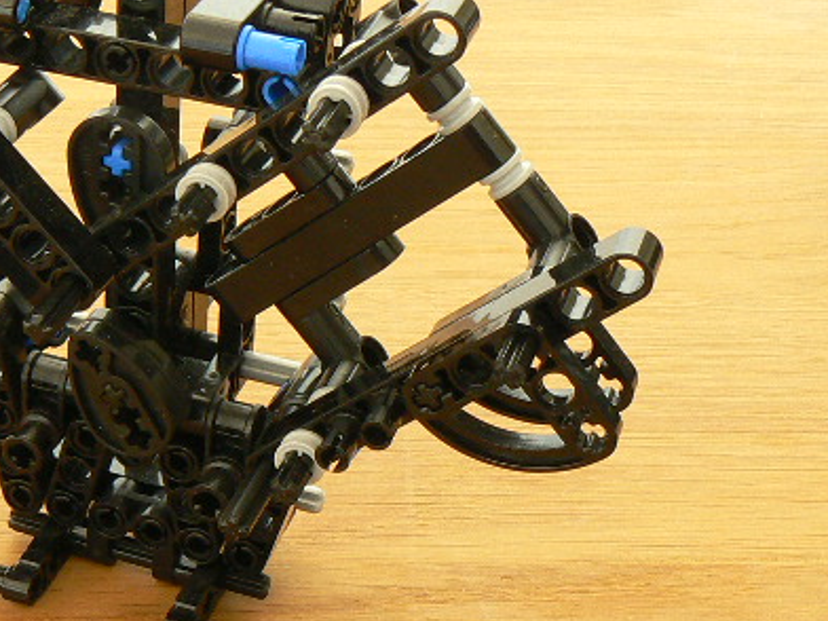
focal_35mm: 80
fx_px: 1914
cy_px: 406
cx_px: 158
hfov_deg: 24.0
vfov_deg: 18.4
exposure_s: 2
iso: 100
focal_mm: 6
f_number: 5
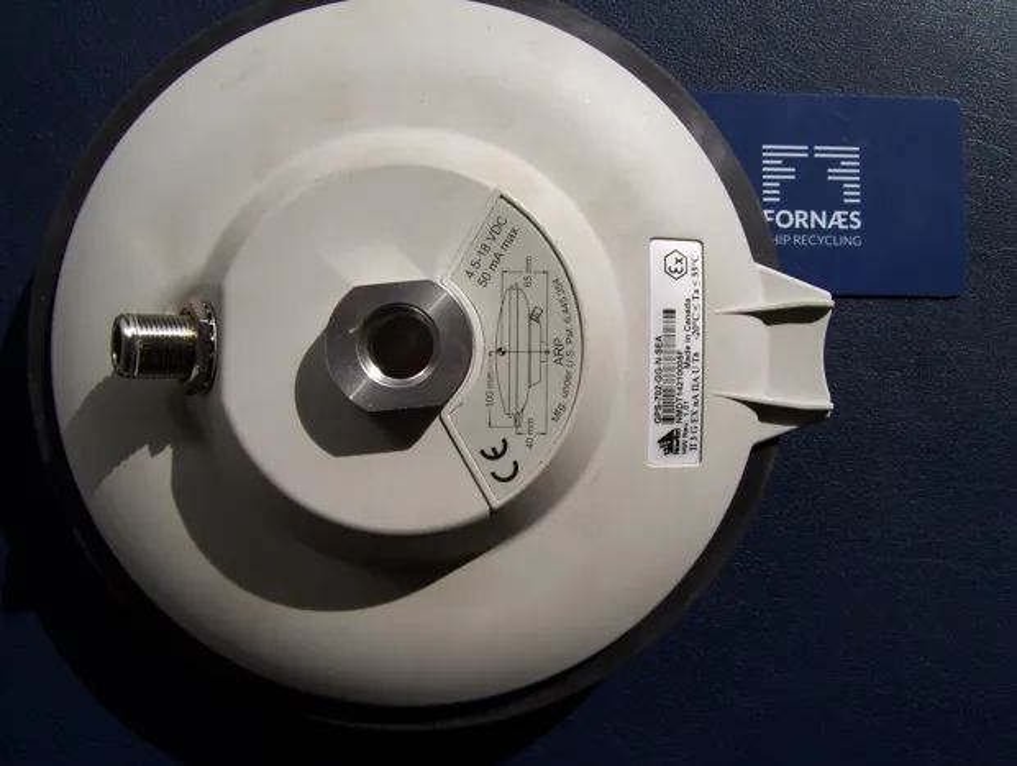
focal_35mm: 36
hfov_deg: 51.3
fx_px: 1059
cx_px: 508
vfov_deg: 39.8
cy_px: 383
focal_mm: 6
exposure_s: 1/640
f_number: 4.8
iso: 80
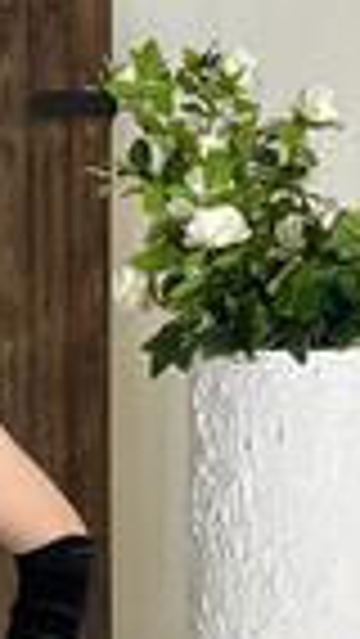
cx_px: -212
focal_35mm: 92
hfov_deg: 12.4
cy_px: 450
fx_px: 1559
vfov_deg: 23.0
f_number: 1.9
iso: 25
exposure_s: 1/121
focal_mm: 2.69
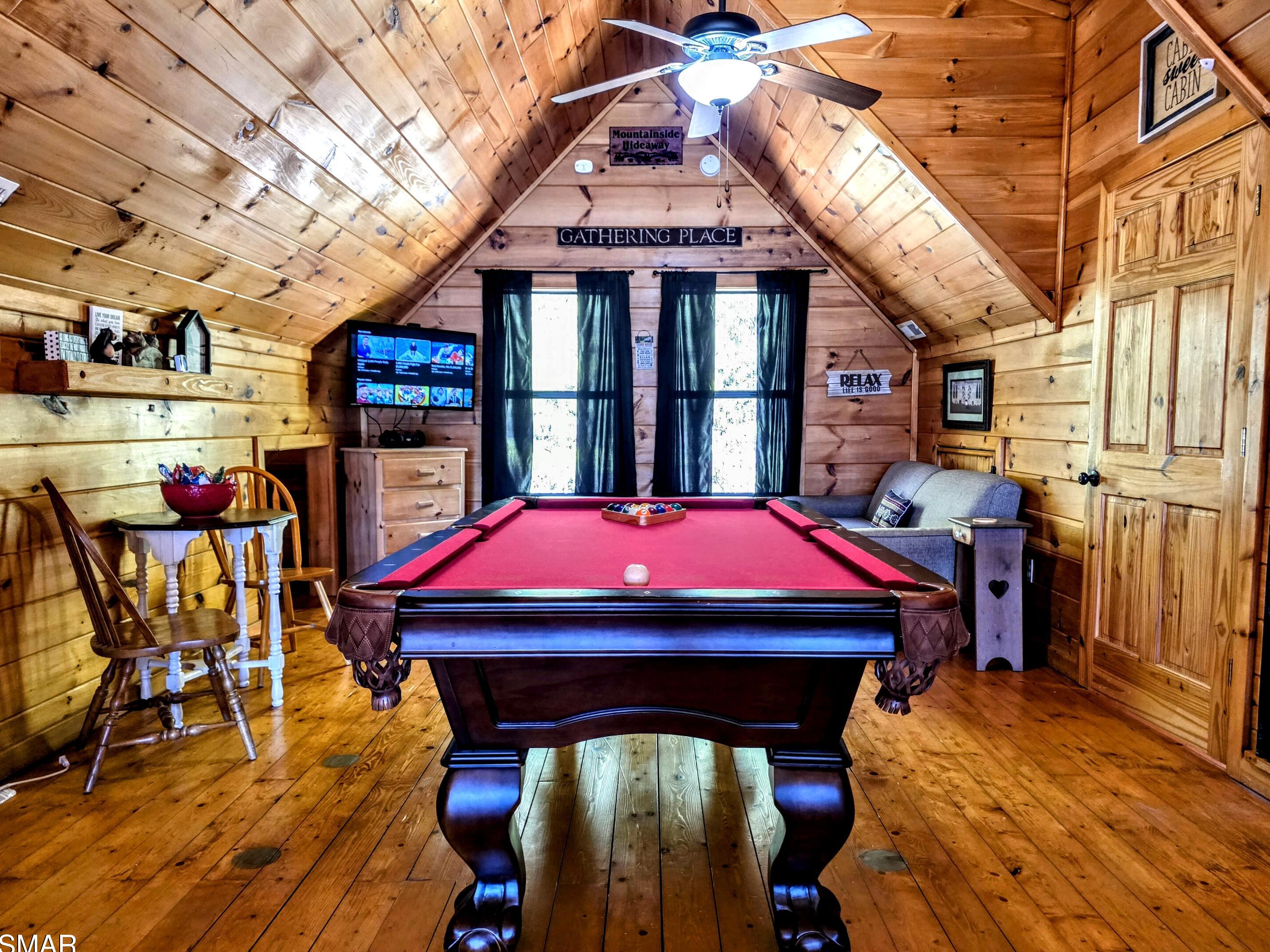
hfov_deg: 71.6
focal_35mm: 24
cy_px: 494
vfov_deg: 56.8
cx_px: 636
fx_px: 880
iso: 500
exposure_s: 1/120
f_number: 1.7
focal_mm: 6.3
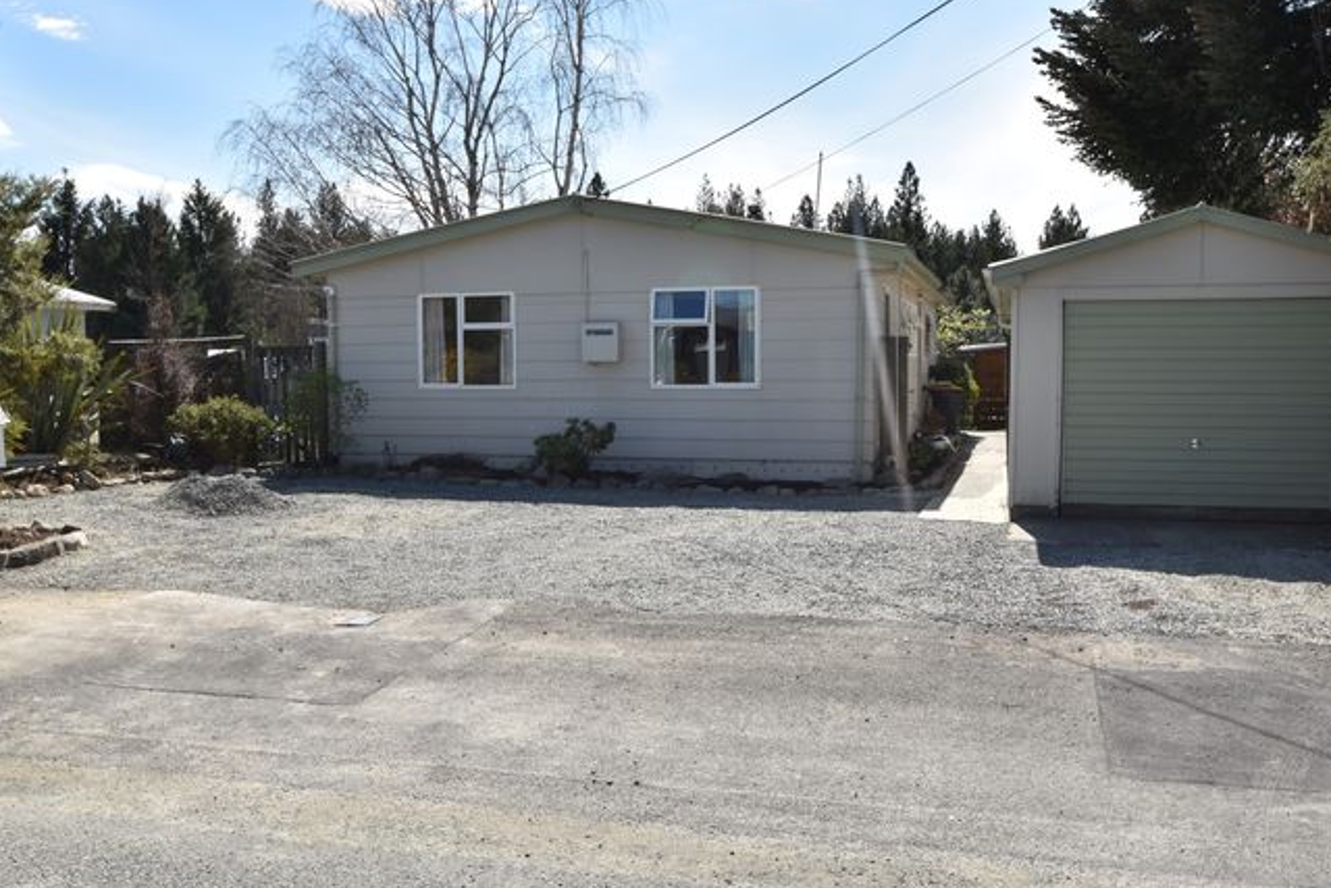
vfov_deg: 42.8
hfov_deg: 60.9
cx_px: 697
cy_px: 439
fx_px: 1132
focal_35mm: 31
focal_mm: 17
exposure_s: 1/200
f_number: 13
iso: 100
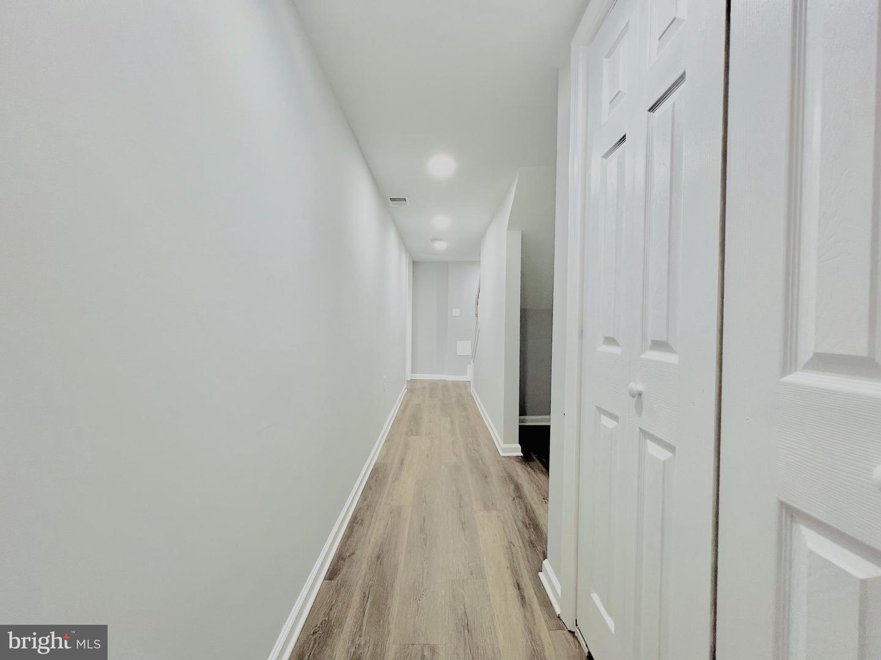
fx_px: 331
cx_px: 440
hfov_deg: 106.2
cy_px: 330
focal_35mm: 13
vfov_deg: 89.9
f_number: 1.8
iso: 160
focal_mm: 1.57
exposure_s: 1/120
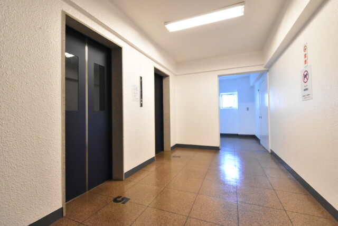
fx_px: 141
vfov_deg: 77.4
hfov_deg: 100.4
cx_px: 169
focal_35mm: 15
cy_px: 113
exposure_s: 1/160
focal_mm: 10
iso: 6400
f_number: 6.3
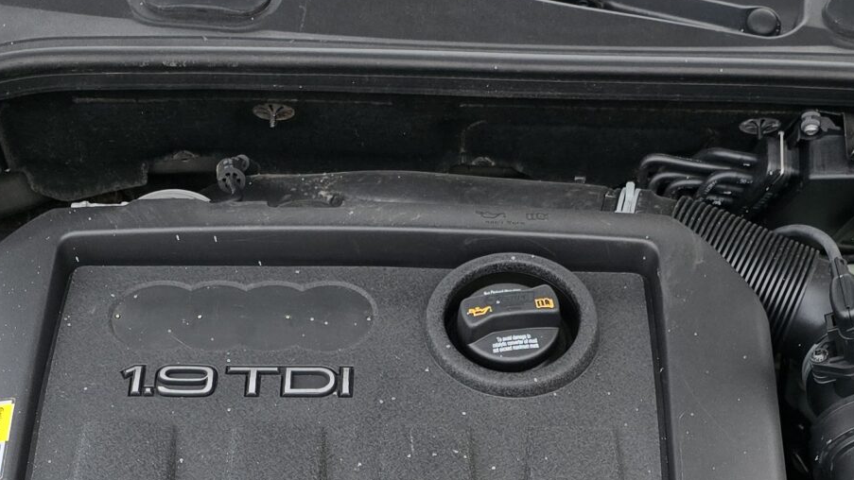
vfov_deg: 16.3
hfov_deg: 29.7
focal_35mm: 71
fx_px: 1608
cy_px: 576
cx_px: 488
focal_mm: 6.3
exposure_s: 1/180
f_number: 1.7
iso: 64
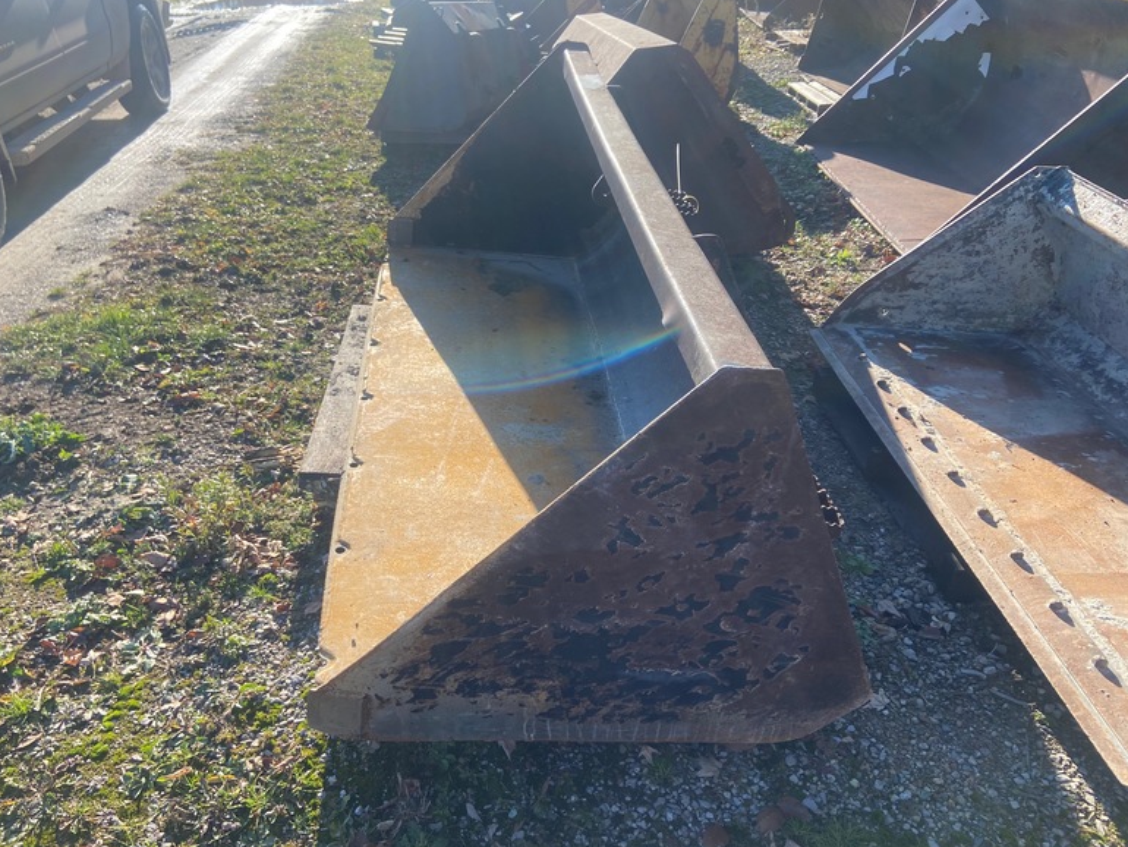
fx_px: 880
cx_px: 551
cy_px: 435
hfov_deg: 65.3
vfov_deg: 51.4
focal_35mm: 27
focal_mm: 4.25
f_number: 1.8
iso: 32
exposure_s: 1/1025
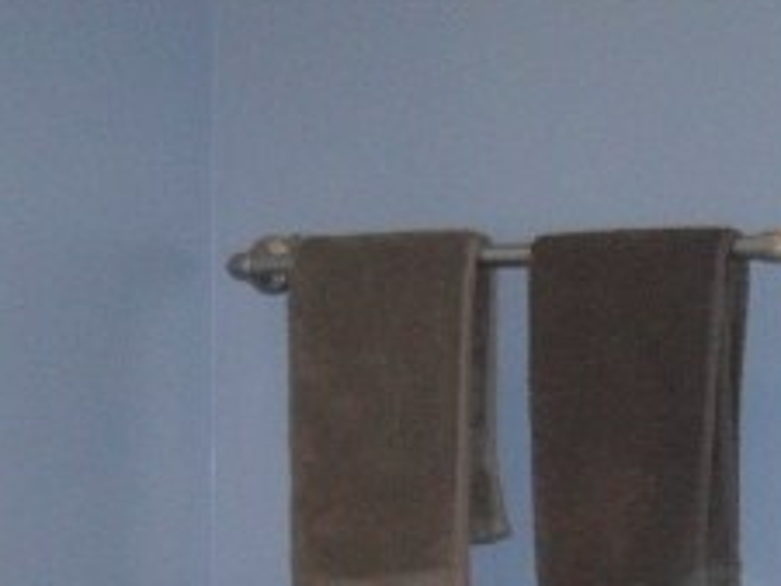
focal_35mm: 159
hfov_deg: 12.3
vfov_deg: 8.7
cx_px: -3
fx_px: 3589
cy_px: 1307
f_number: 3.2
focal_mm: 6.3
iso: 200
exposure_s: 1/45
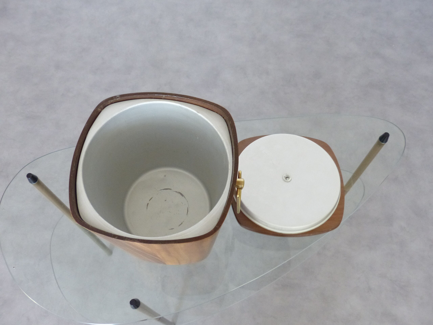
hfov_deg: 54.0
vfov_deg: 41.8
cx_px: 216
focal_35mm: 34
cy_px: 162
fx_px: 425
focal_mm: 6
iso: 500
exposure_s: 1/4
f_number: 2.8
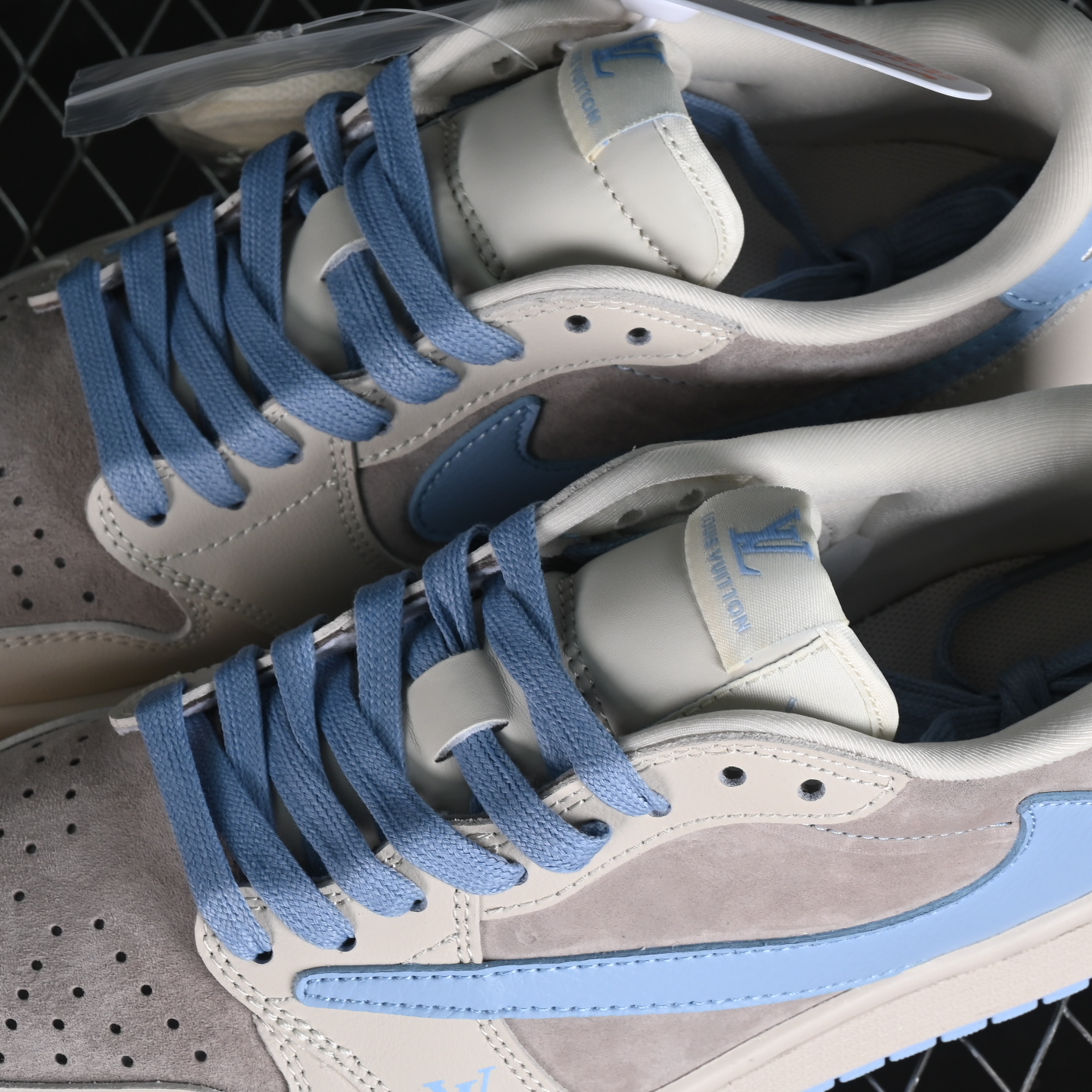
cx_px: 500
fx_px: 4426
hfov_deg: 14.1
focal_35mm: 124
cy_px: 668
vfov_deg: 14.1
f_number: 7.1
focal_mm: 50
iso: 160
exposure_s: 1/60
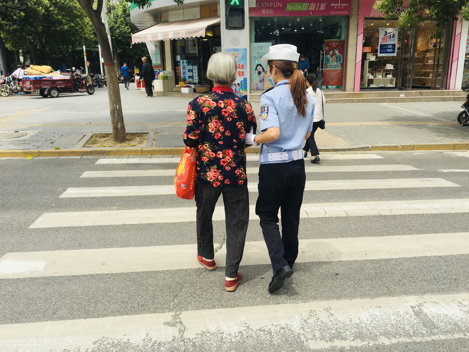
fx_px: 393
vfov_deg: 48.2
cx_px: 234
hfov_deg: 61.7
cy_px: 176
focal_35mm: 29
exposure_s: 1/836
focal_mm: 4.15
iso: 25
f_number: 2.2
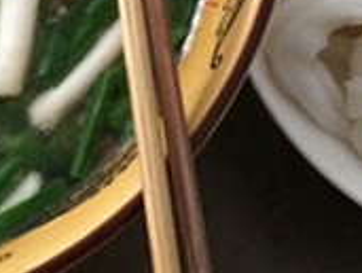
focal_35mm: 140
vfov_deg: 10.4
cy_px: -91
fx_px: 1467
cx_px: 87
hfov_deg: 14.0
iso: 200
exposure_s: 1/30
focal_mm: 4.12
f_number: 2.2
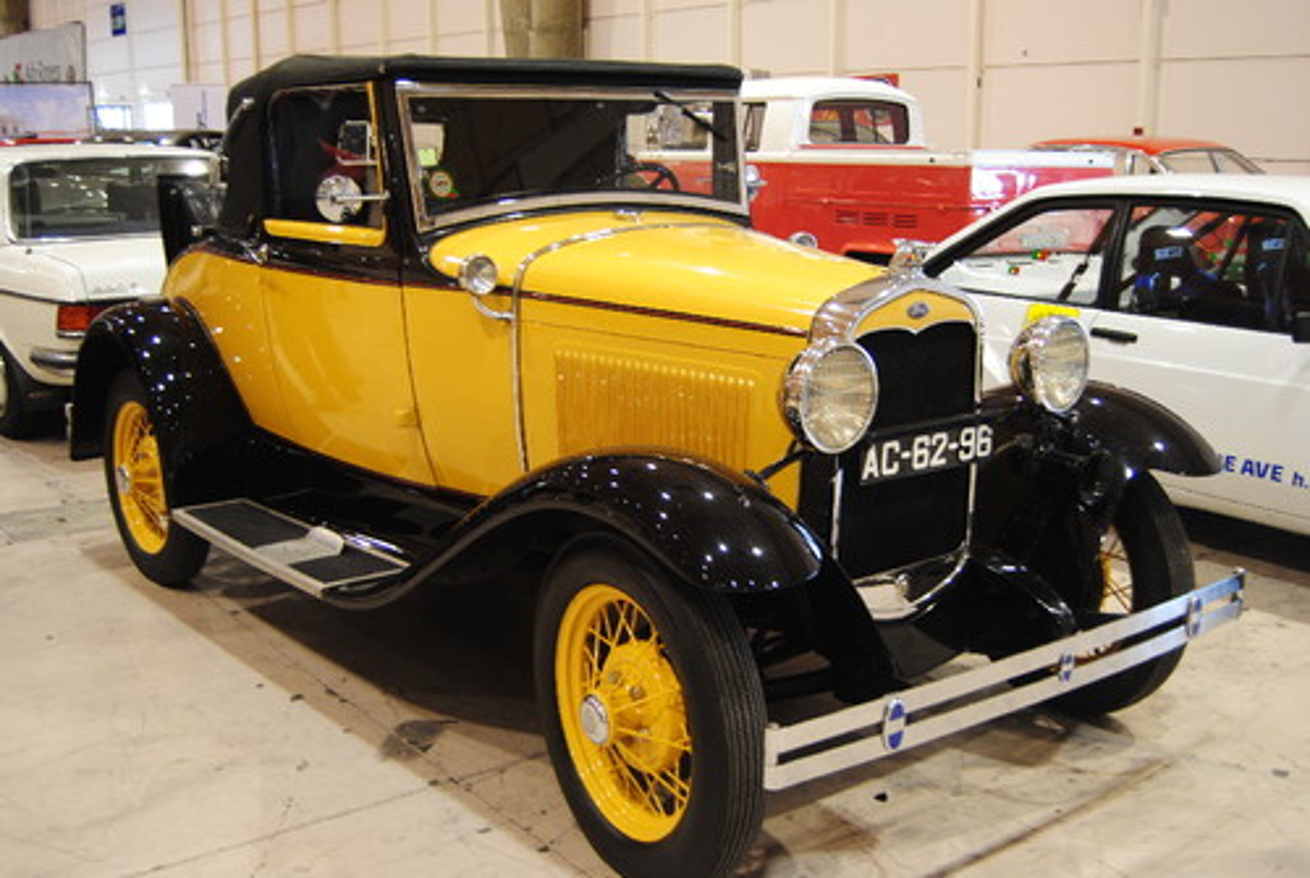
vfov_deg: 34.3
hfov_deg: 49.5
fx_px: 1421
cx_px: 655
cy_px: 439
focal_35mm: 39
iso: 400
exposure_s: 1/13
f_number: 4
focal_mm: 26
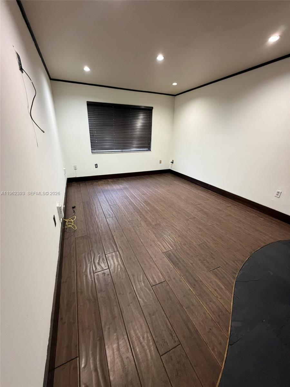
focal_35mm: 14
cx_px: 145
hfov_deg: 85.7
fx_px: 156
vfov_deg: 102.1
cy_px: 194
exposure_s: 1/60
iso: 250
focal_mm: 2.22
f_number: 2.2
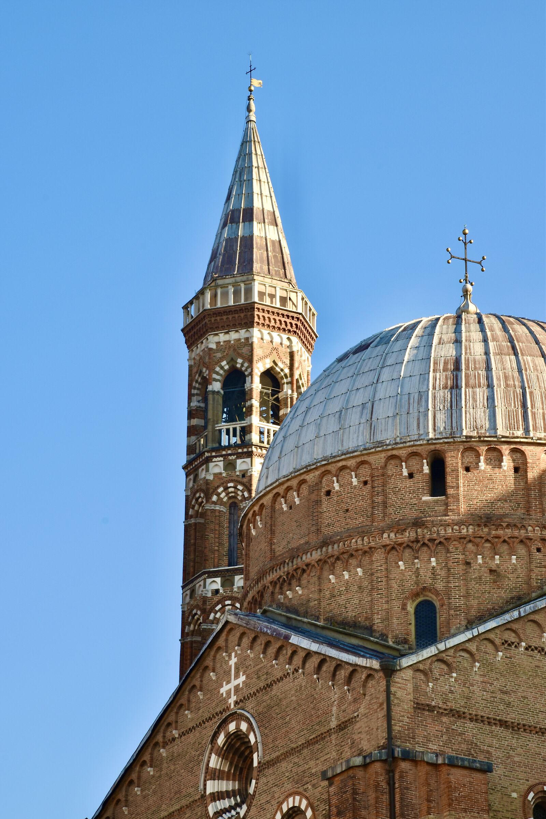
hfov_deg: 13.0
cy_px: 410
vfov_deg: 19.5
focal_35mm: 105
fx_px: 2389
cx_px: 273
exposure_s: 1/60
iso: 125
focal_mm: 70
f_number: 18
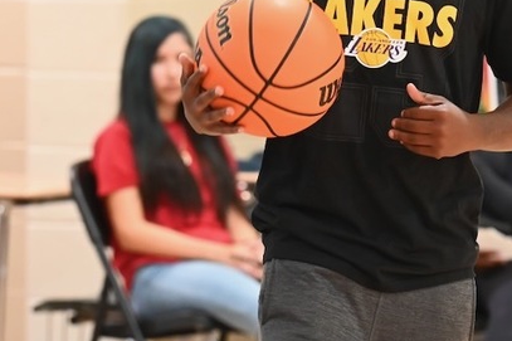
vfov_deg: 2.7
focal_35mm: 503
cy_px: 33
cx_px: 395
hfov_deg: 4.1
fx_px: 7151
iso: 5000
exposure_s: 1/200
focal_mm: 200
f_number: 5
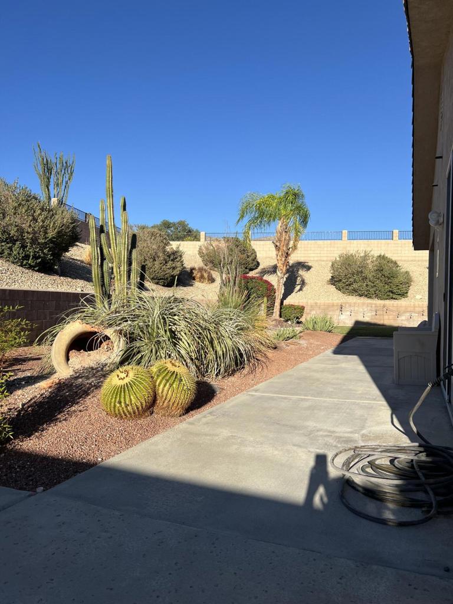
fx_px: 454
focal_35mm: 26
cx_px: 226
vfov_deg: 67.3
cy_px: 302
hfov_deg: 53.1
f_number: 1.5
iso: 50
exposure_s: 1/4630
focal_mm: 5.7
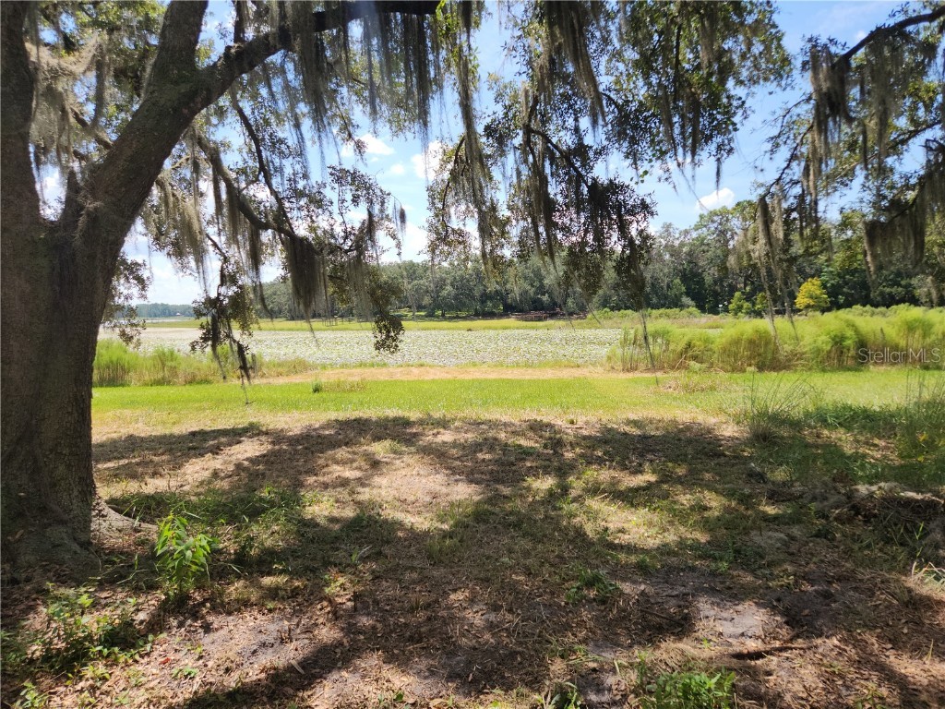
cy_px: 354
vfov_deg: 58.9
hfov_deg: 73.9
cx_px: 472
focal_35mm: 23
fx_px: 628
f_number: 1.8
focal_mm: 5.4
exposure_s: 1/900
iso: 20
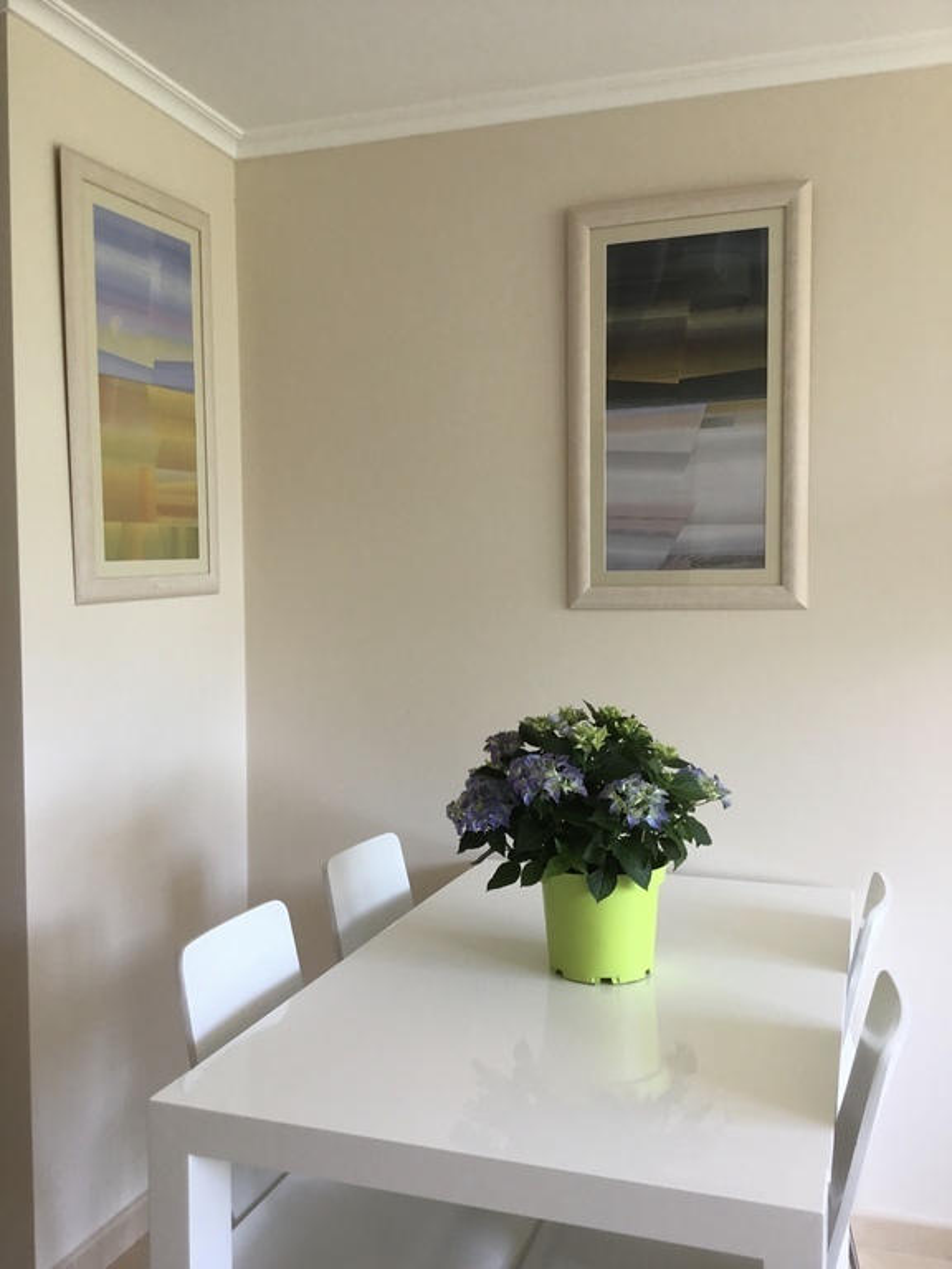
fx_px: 1137
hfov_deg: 45.4
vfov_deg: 58.4
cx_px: 476
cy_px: 634
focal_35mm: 31
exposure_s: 1/33
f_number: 2.4
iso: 40
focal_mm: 3.3
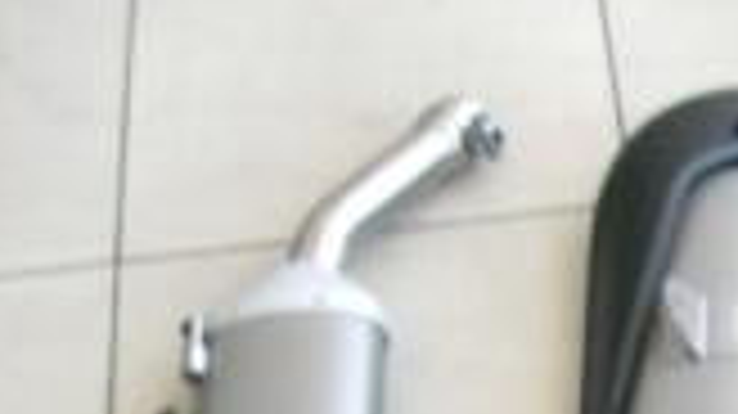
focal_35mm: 104
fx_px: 2034
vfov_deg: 11.4
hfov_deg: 19.7
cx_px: 814
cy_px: 484
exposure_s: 1/60.6
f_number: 2.8
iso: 50
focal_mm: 5.8
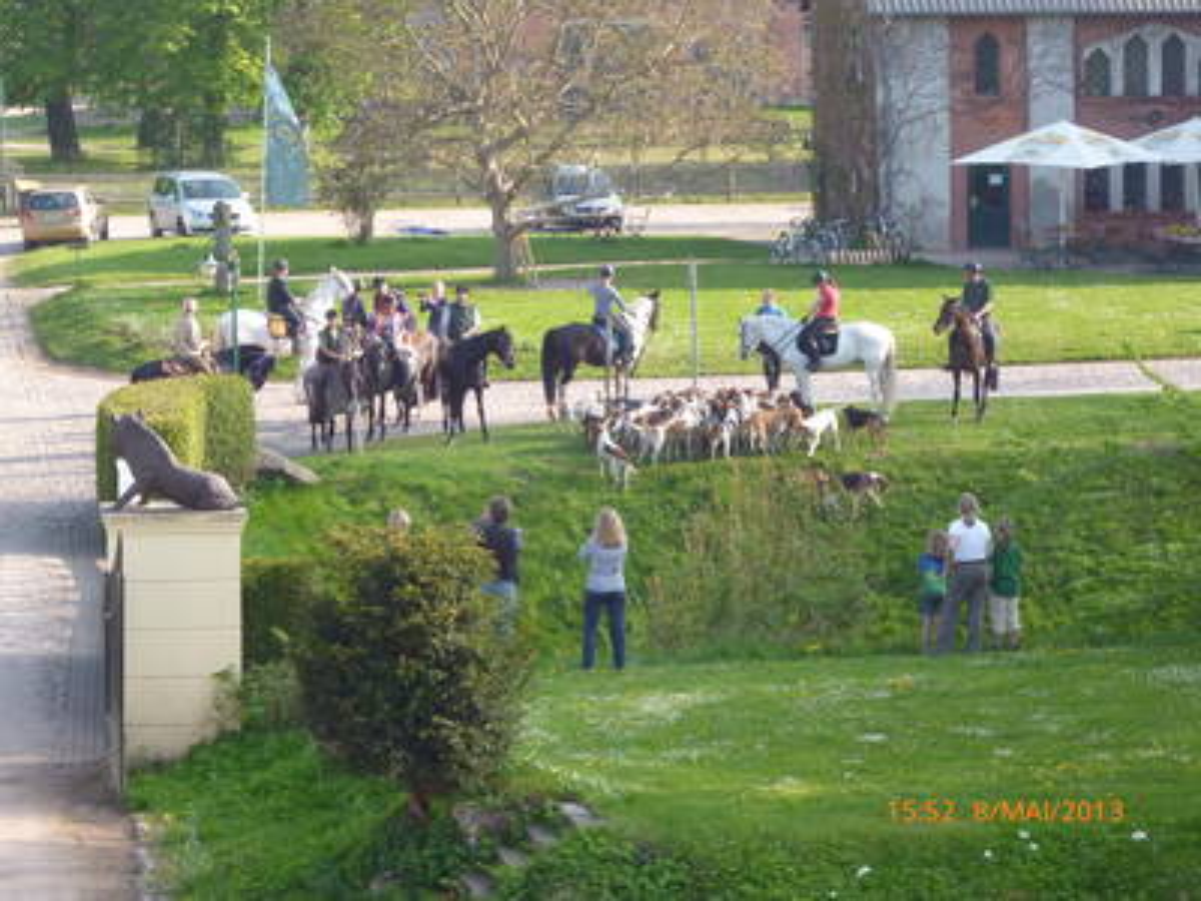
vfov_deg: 11.1
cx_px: 600
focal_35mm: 133
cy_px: 450
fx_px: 4614
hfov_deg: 14.8
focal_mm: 20
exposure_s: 1/125
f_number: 6.5
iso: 250
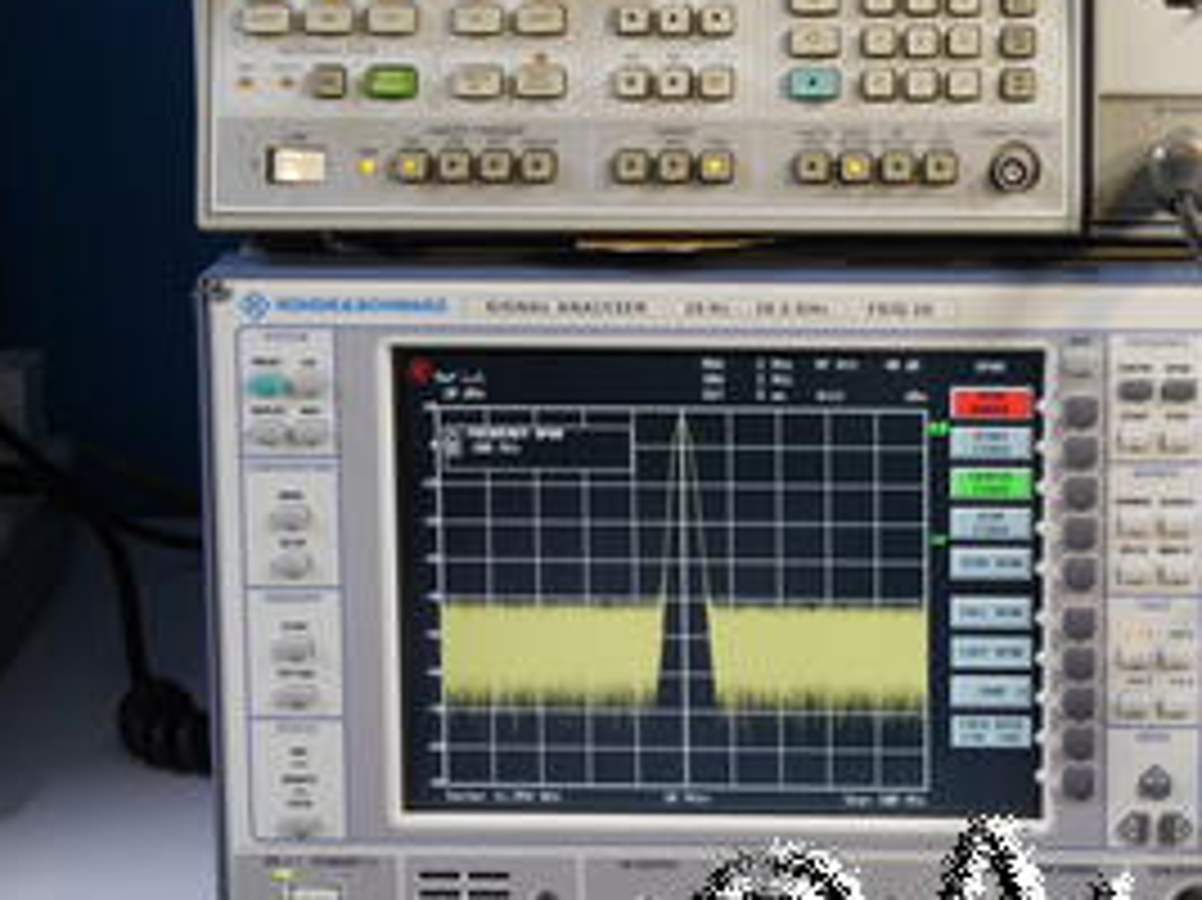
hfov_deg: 14.3
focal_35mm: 138
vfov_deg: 10.7
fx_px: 4790
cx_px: 882
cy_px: 396
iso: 400
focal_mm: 46
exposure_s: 1/2
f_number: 13
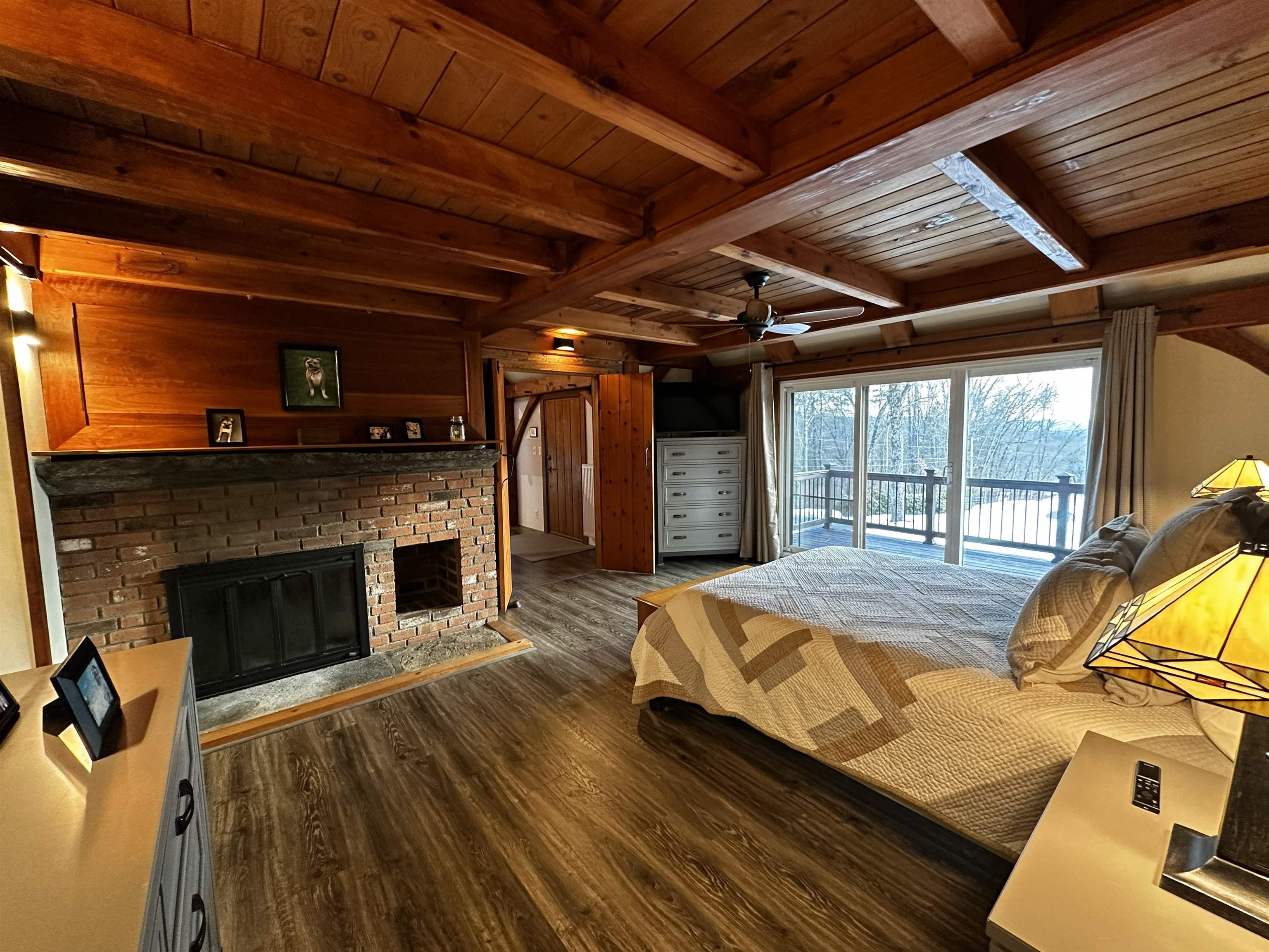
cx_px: 634
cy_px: 476
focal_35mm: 14
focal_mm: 2.22
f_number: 2.2
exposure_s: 1/60
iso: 400
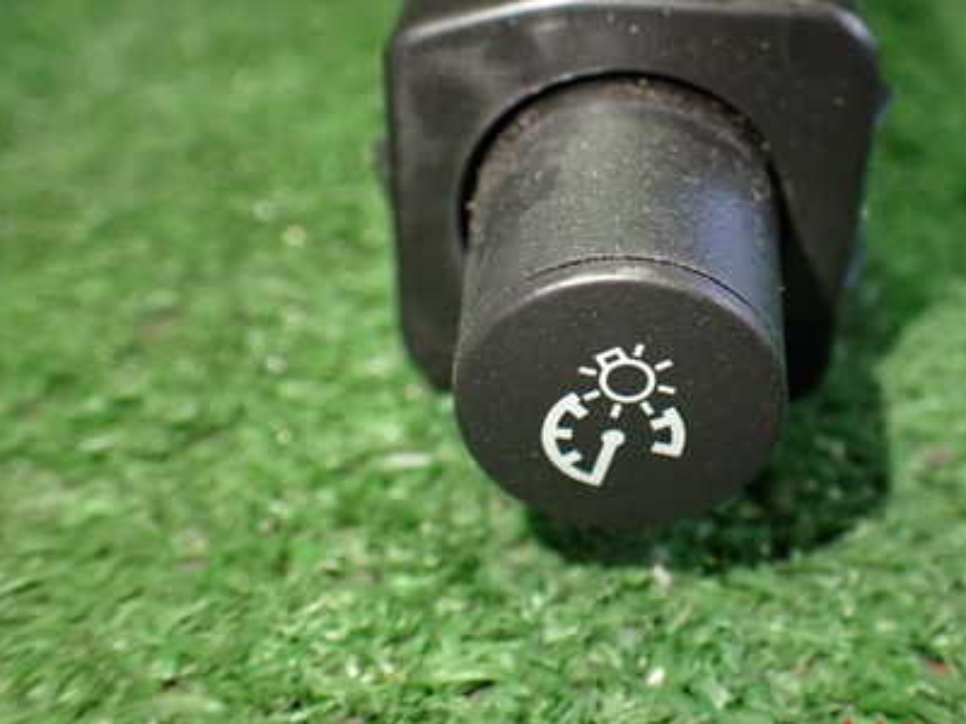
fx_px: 1256
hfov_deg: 41.4
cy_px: 232
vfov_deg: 31.9
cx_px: 664
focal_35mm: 45
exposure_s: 1/125
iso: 800
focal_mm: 5.4
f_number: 2.3
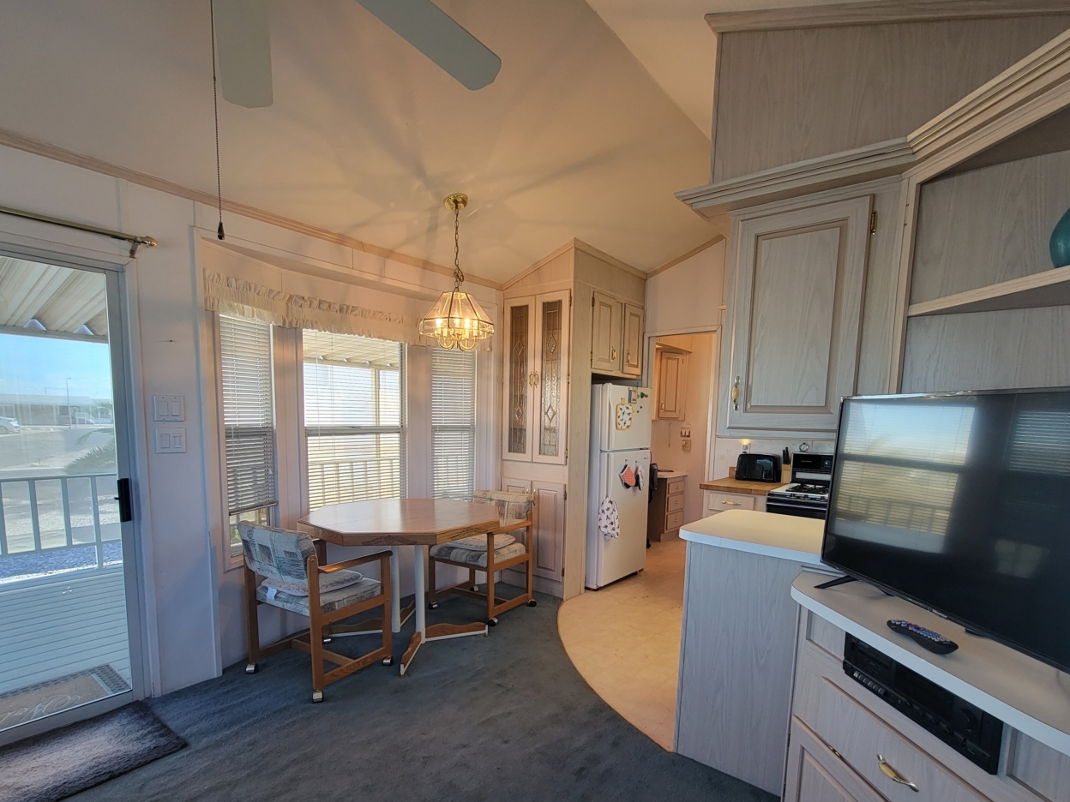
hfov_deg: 94.5
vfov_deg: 77.5
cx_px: 547
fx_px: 495
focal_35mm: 16
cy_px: 468
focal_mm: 2.2
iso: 100
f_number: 2.2
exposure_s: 1/60
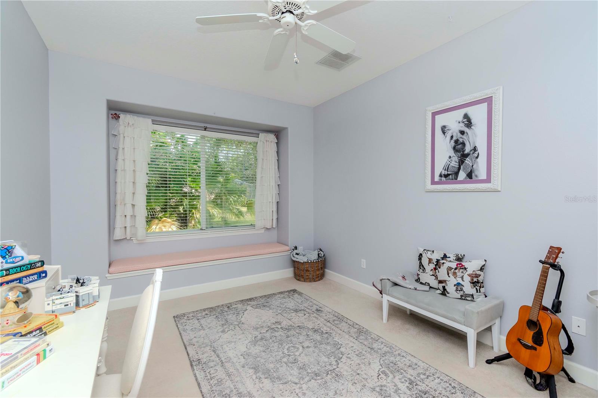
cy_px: 199
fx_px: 249
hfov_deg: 100.4
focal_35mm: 15
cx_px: 299
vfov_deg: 77.3
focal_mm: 10
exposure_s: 1/200
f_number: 8
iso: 500
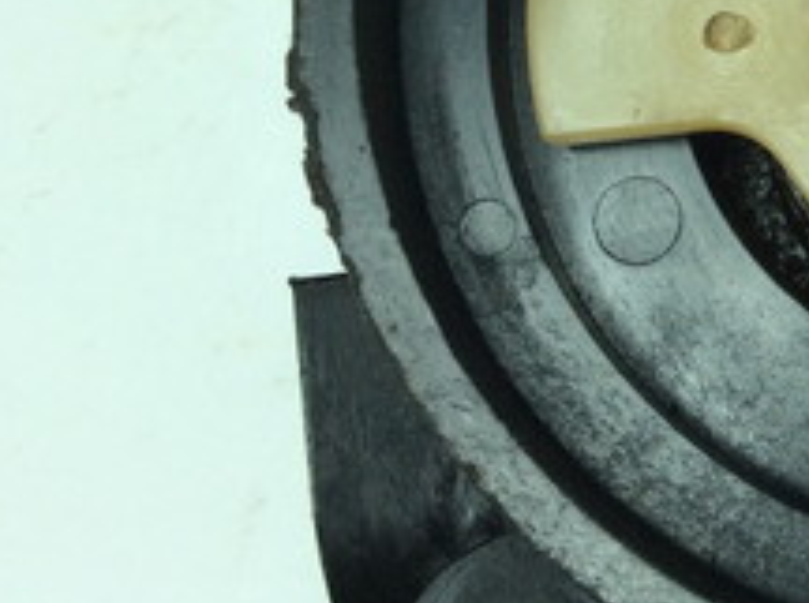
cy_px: 19
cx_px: 996
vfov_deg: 16.2
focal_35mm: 89
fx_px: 2075
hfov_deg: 20.5
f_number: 2.4
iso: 32
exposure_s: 1/323
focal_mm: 3.3
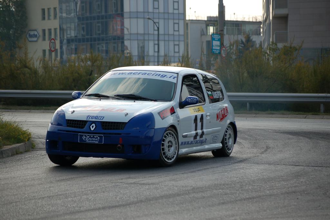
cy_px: 110
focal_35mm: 150
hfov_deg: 13.7
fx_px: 1374
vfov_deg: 9.1
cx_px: 165
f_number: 4.5
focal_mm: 100
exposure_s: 1/1000
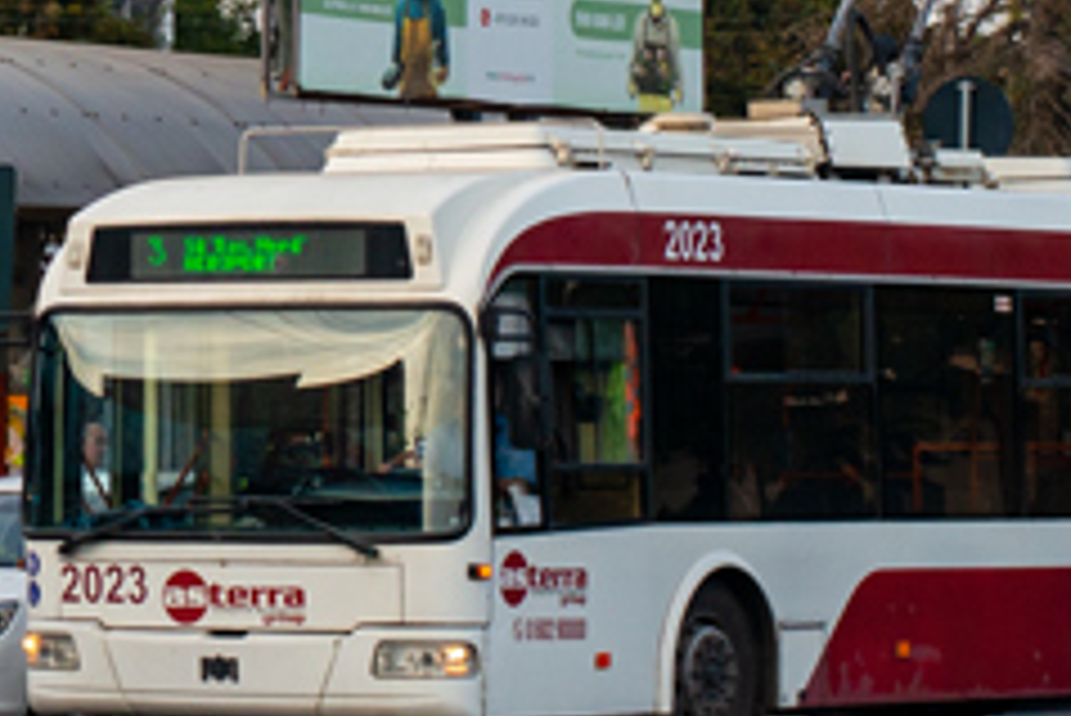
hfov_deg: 8.1
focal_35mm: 252
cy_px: -146
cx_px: -351
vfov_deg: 5.4
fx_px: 7501
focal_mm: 50
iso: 320
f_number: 5
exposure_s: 1/500
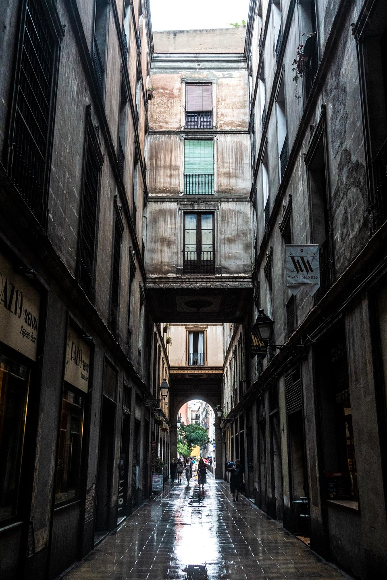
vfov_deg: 55.8
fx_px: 548
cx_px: 194
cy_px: 290
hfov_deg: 38.9
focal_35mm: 34
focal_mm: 12.48
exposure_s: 1/80
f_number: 4
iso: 1250
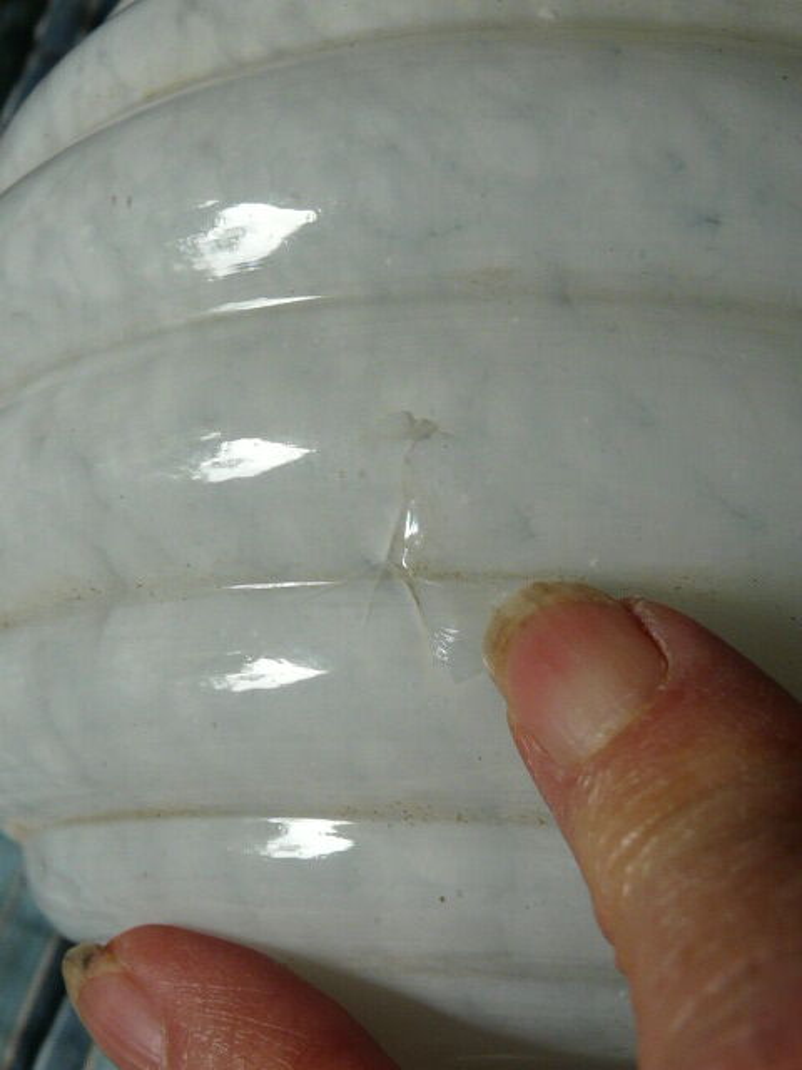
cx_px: 401
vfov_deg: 42.1
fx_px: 1390
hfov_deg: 32.2
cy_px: 535
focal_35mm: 45
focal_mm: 4.6
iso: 100
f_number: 2.8
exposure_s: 1/40
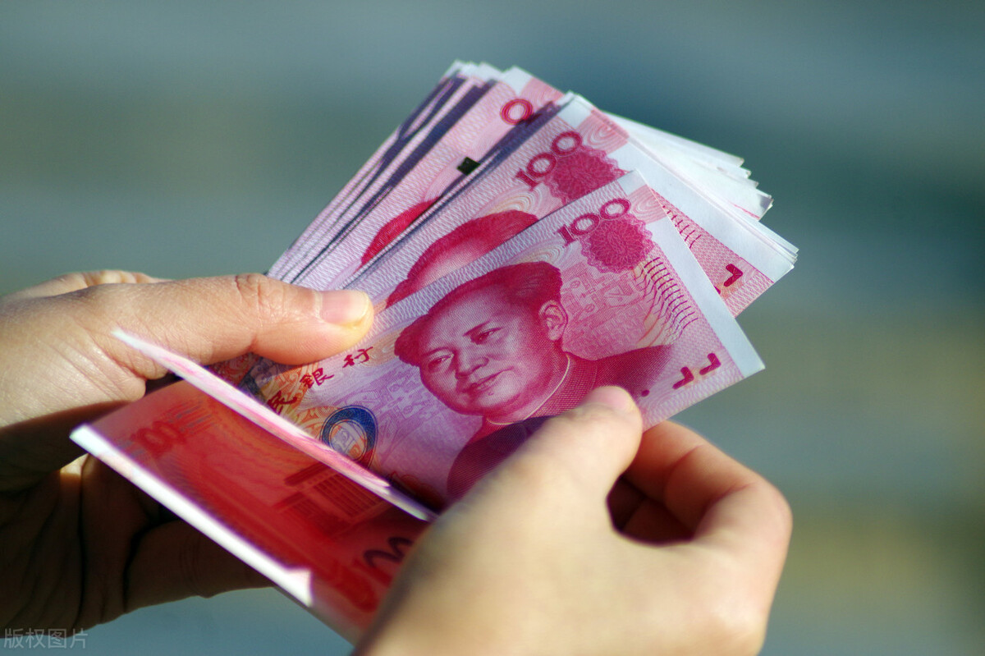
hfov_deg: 4.6
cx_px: 492
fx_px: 12307
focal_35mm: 450
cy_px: 328
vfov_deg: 3.1
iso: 400
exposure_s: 1/1600
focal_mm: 300
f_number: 5.6
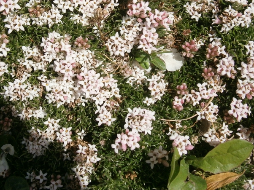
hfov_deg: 24.4
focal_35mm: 80
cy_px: 55
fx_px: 587
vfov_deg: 18.3
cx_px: 107
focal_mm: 8.3
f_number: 3.4
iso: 80
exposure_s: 1/2000
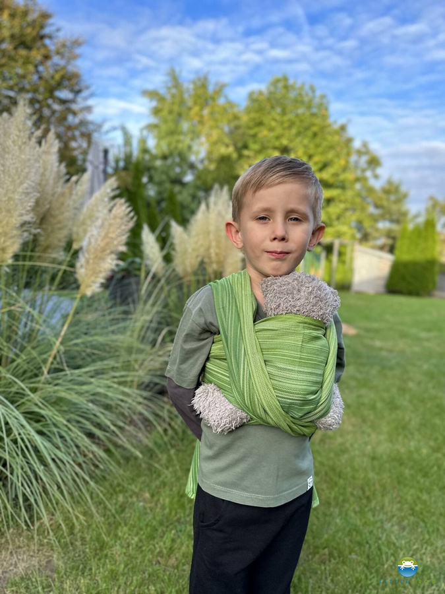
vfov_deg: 71.6
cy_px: 297
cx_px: 222
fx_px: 411
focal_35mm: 24
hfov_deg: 56.8
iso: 80
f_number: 1.78
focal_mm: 6.86
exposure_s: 1/630
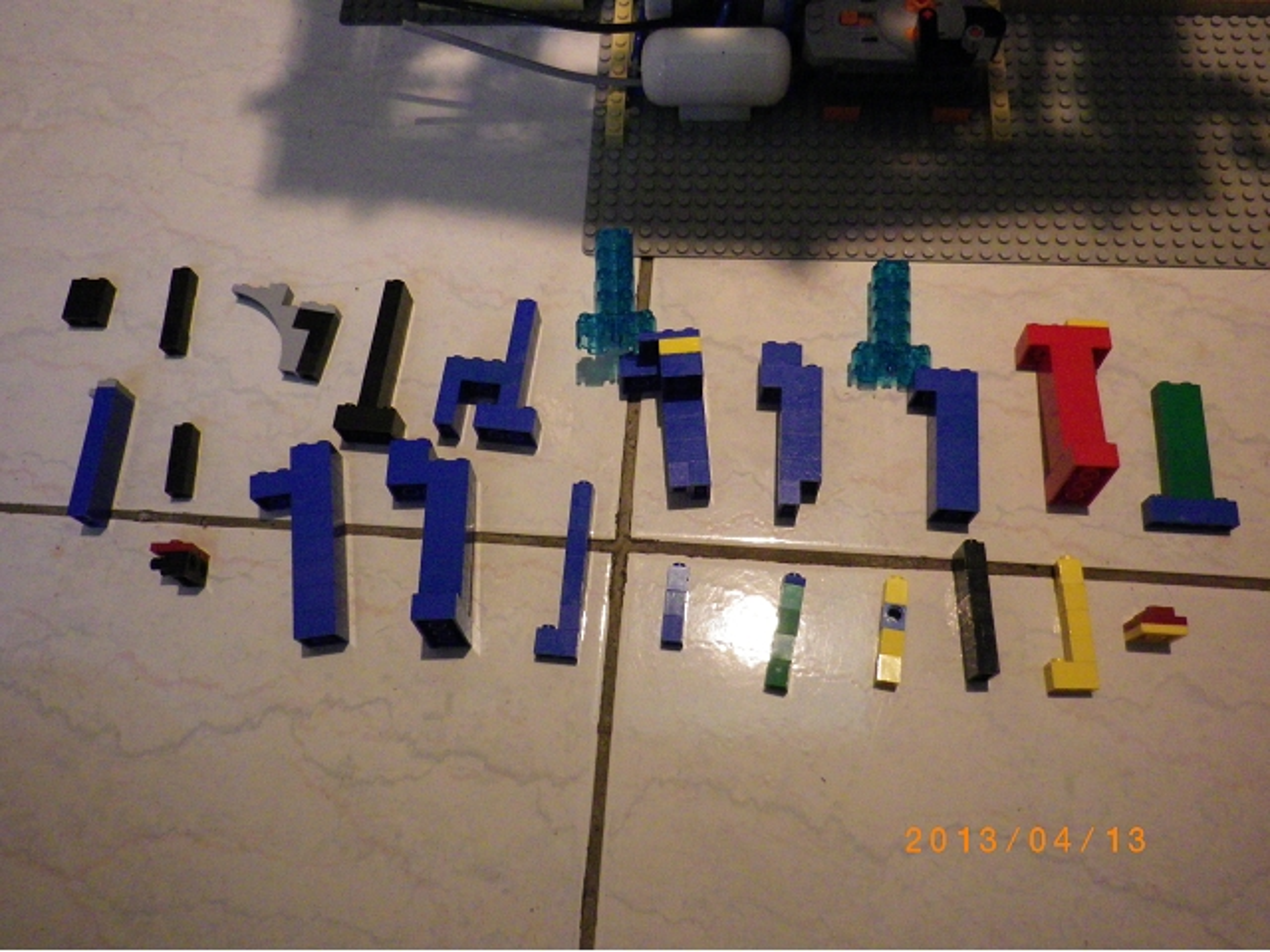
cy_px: 476
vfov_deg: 49.7
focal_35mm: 28
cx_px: 635
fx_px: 1027
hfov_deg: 63.4
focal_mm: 5
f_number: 3.2
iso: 500
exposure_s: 1/50
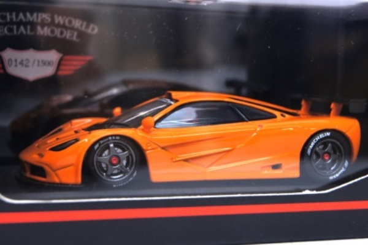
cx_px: 184
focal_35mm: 68
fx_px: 689
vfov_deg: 20.1
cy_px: 122
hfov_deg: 29.9
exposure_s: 1/8
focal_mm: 45
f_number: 10
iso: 200
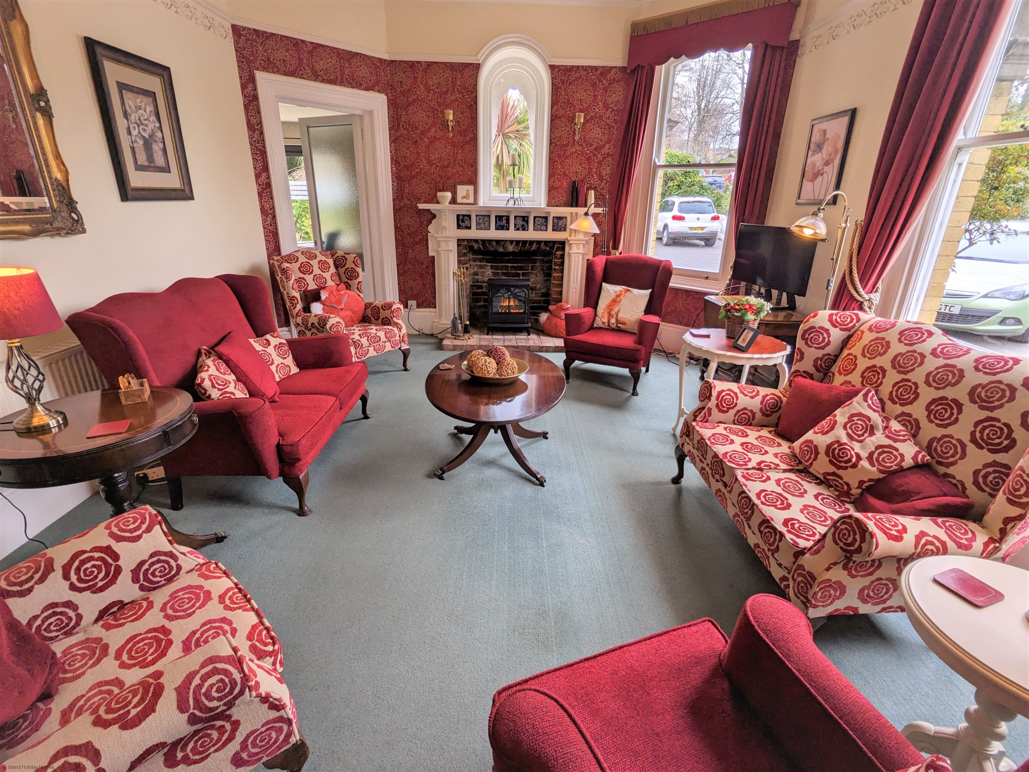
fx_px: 476
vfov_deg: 78.1
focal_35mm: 16
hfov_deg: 94.5
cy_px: 386
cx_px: 514
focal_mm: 2.22
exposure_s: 1/97.6
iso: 29
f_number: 2.2
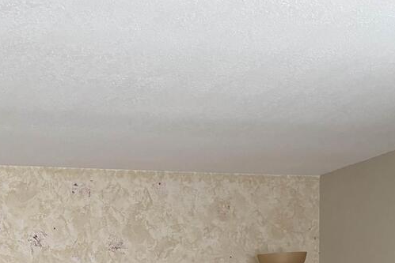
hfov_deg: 25.6
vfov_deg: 15.9
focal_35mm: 78
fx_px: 856
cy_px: 406
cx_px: 90
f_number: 1.6
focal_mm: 5.96
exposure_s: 1/60
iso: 160
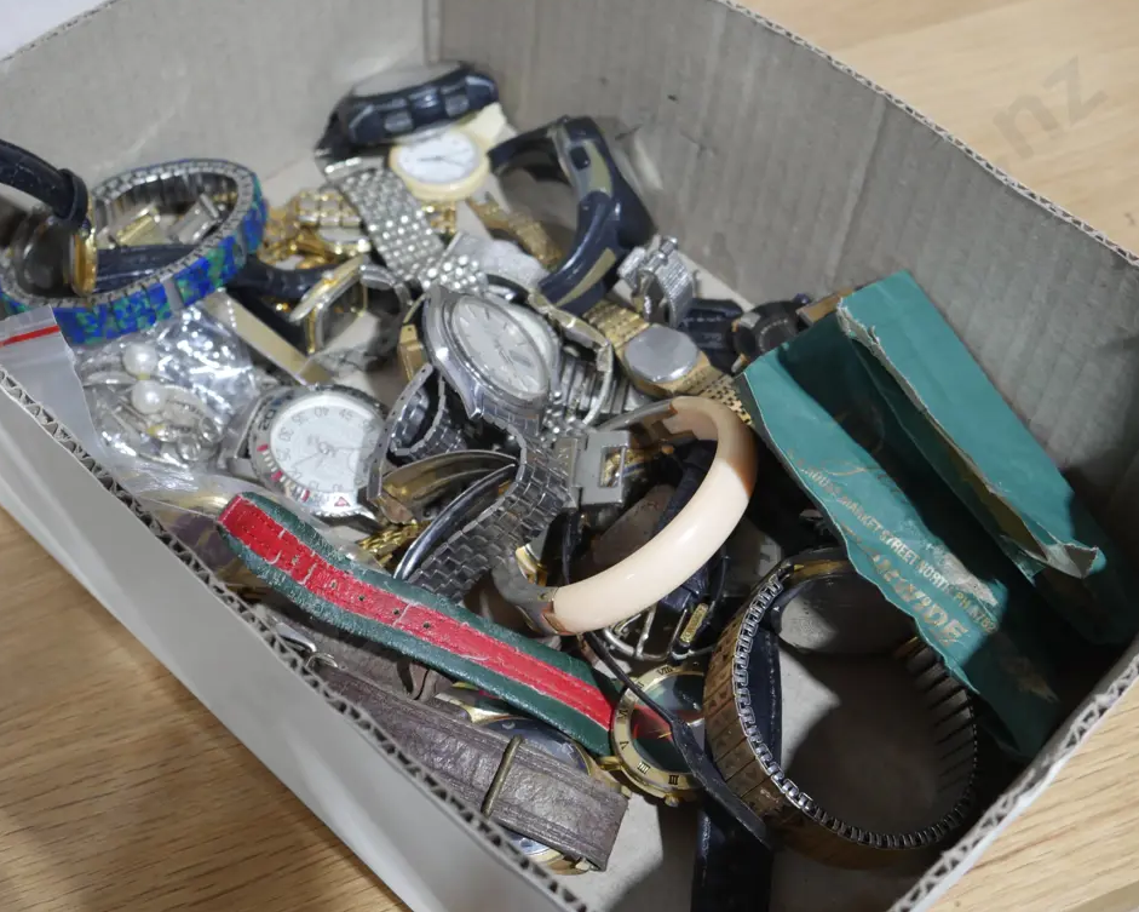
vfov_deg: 29.7
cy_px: 449
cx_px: 596
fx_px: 1719
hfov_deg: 36.6
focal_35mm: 51
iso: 800
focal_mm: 24
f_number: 5.2
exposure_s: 1/60
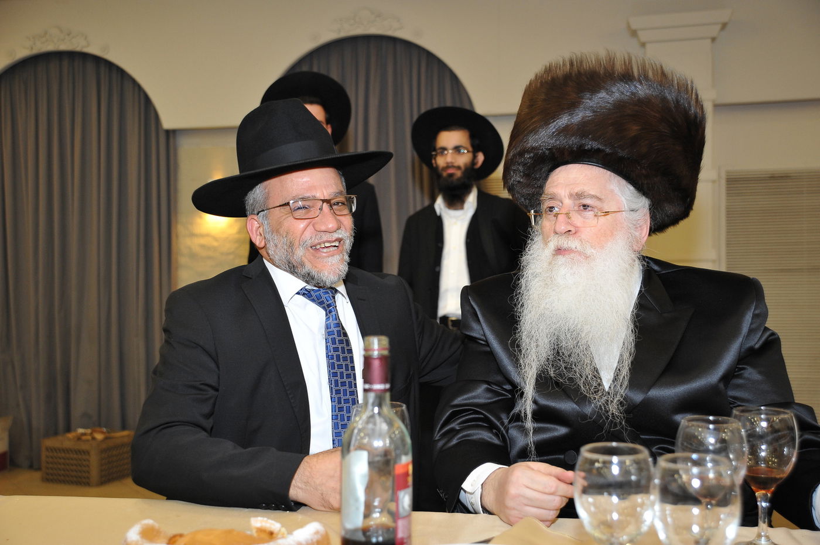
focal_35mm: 42
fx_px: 956
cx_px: 410
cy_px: 272
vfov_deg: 31.8
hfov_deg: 46.4
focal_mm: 42
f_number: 4
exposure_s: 1/125
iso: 1600
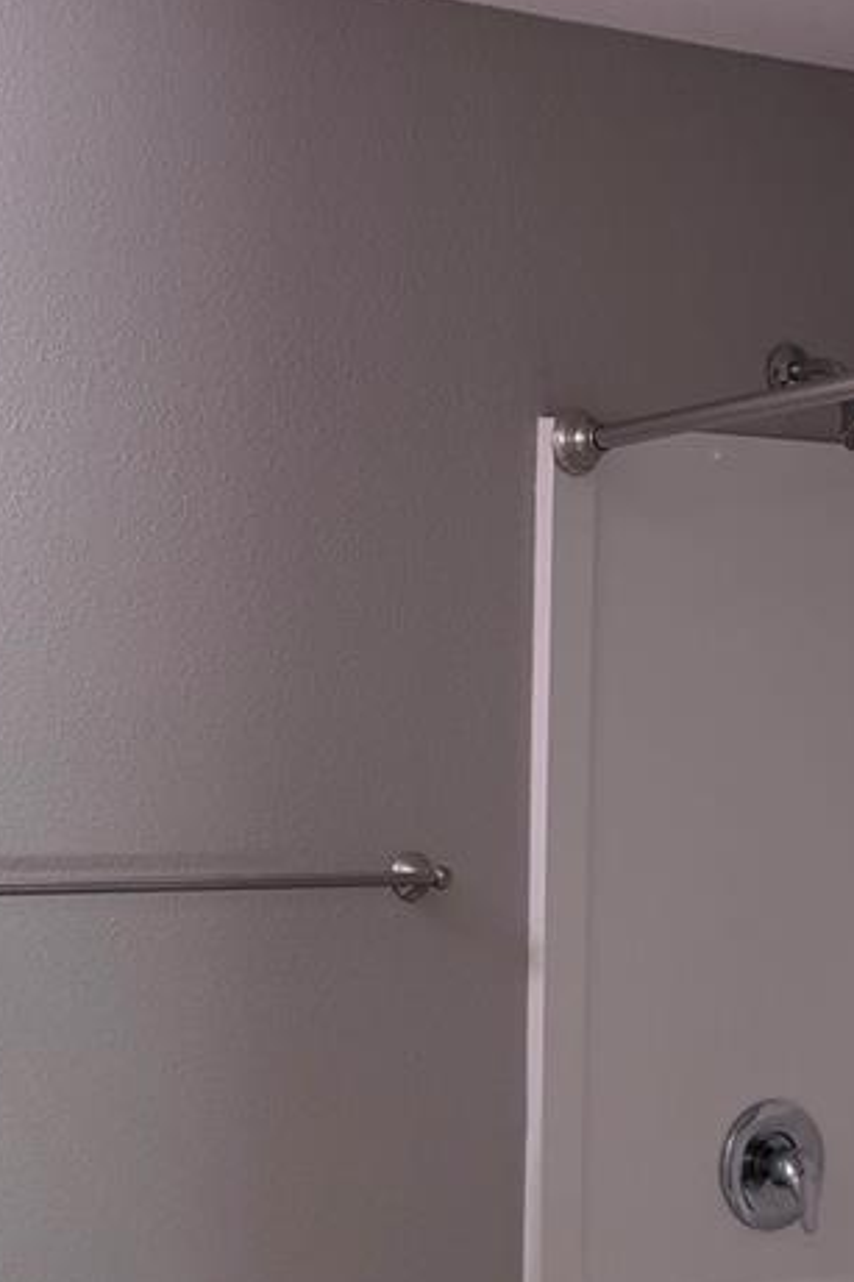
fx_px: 2314
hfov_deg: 20.8
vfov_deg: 29.8
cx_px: 275
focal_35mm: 65
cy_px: 1118
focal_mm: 6.76
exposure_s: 1/120
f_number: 1.78
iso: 80
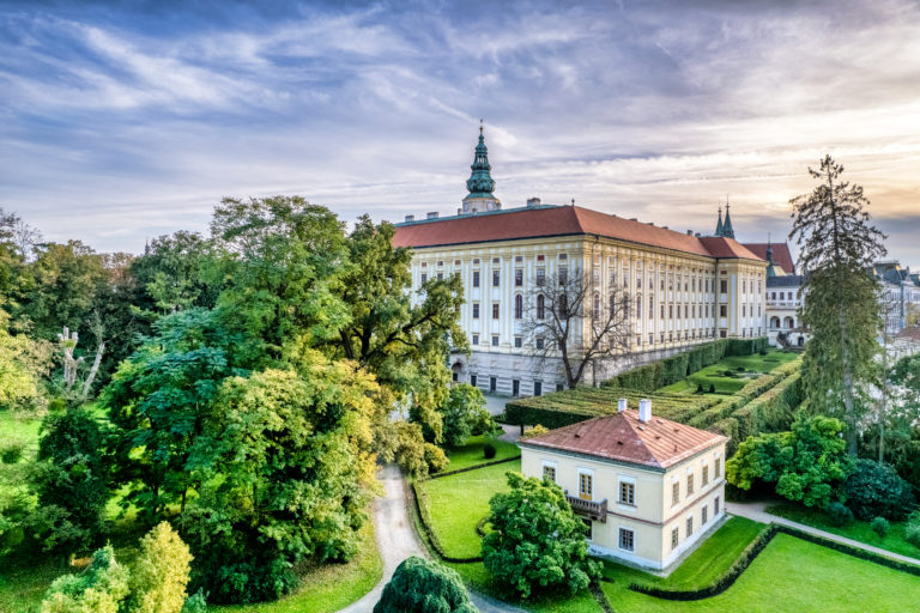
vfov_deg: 57.2
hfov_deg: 78.6
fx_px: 562
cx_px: 460
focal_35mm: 22
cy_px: 306
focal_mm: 8.38
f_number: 2.8
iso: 100
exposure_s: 1/2500
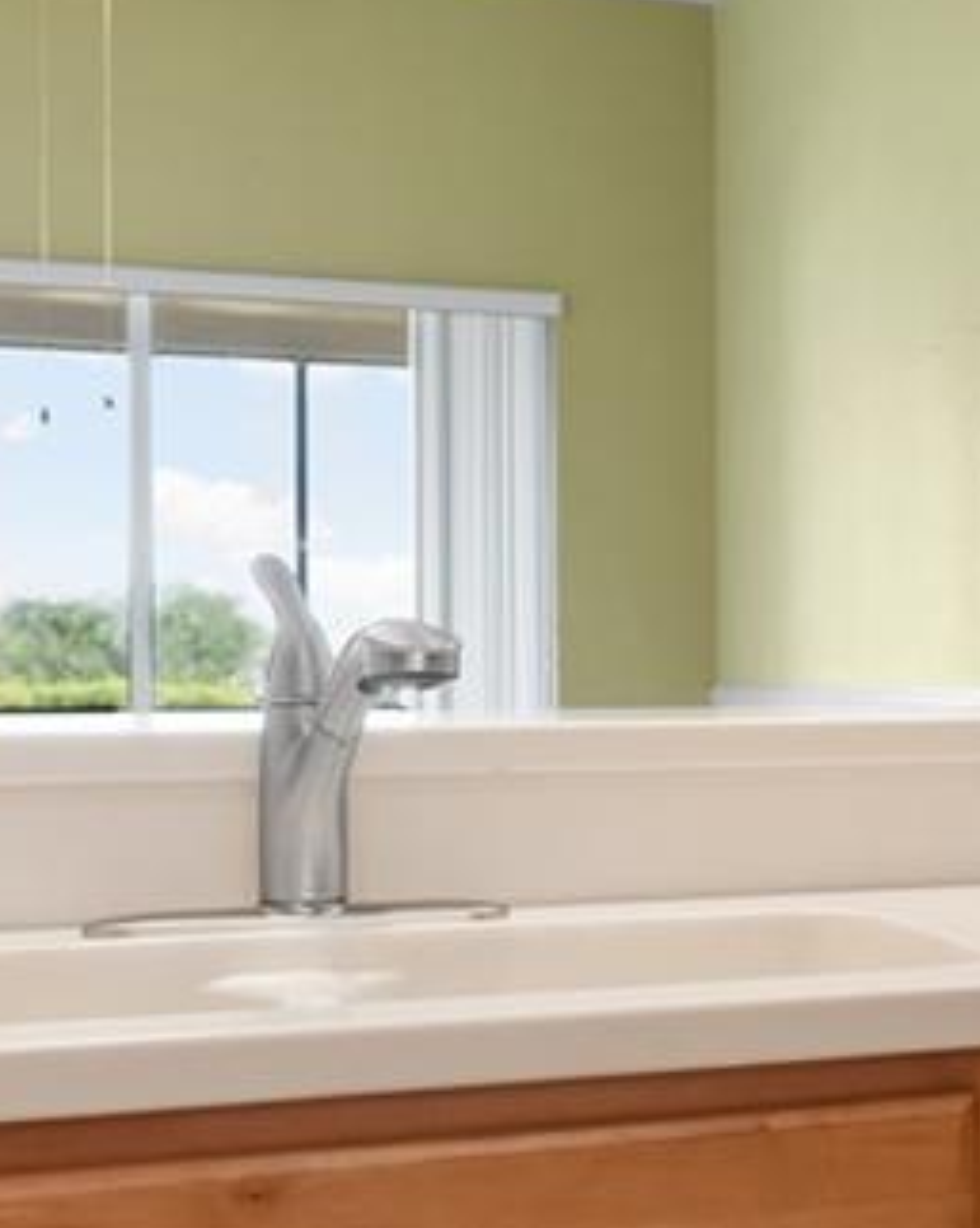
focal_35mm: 72
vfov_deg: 26.3
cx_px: 1674
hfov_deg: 17.7
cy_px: 664
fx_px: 2626
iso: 400
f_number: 8
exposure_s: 1/10
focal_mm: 15.5
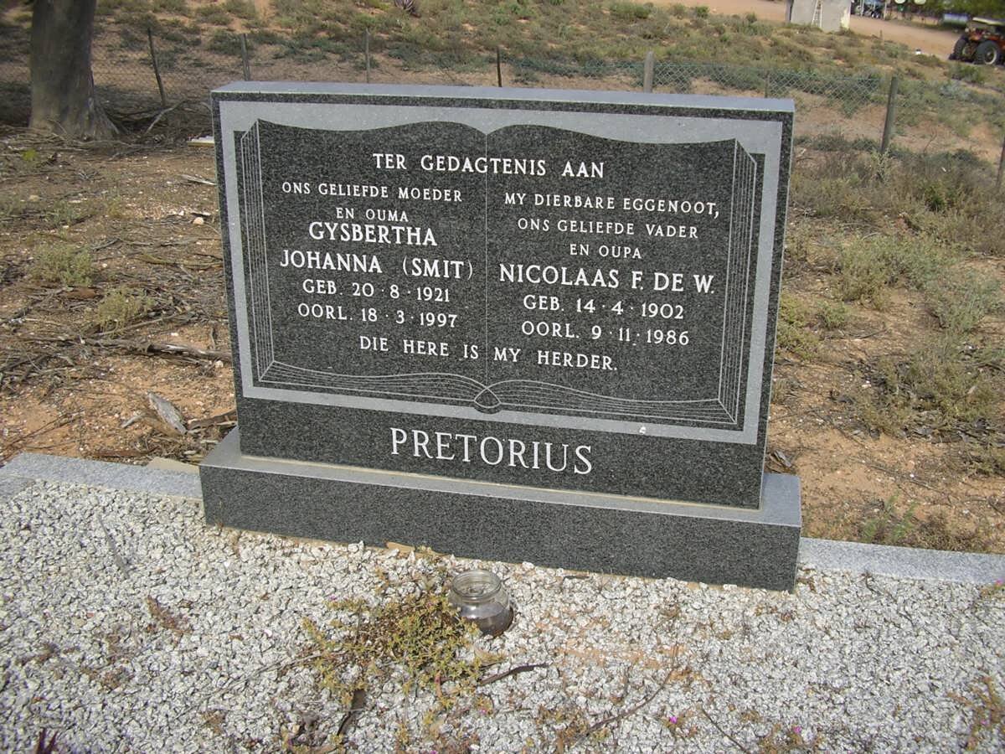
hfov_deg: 49.0
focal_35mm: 38
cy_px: 377
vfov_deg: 37.7
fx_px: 1103
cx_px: 502
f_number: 2.9
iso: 50
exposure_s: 1/400
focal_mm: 5.8
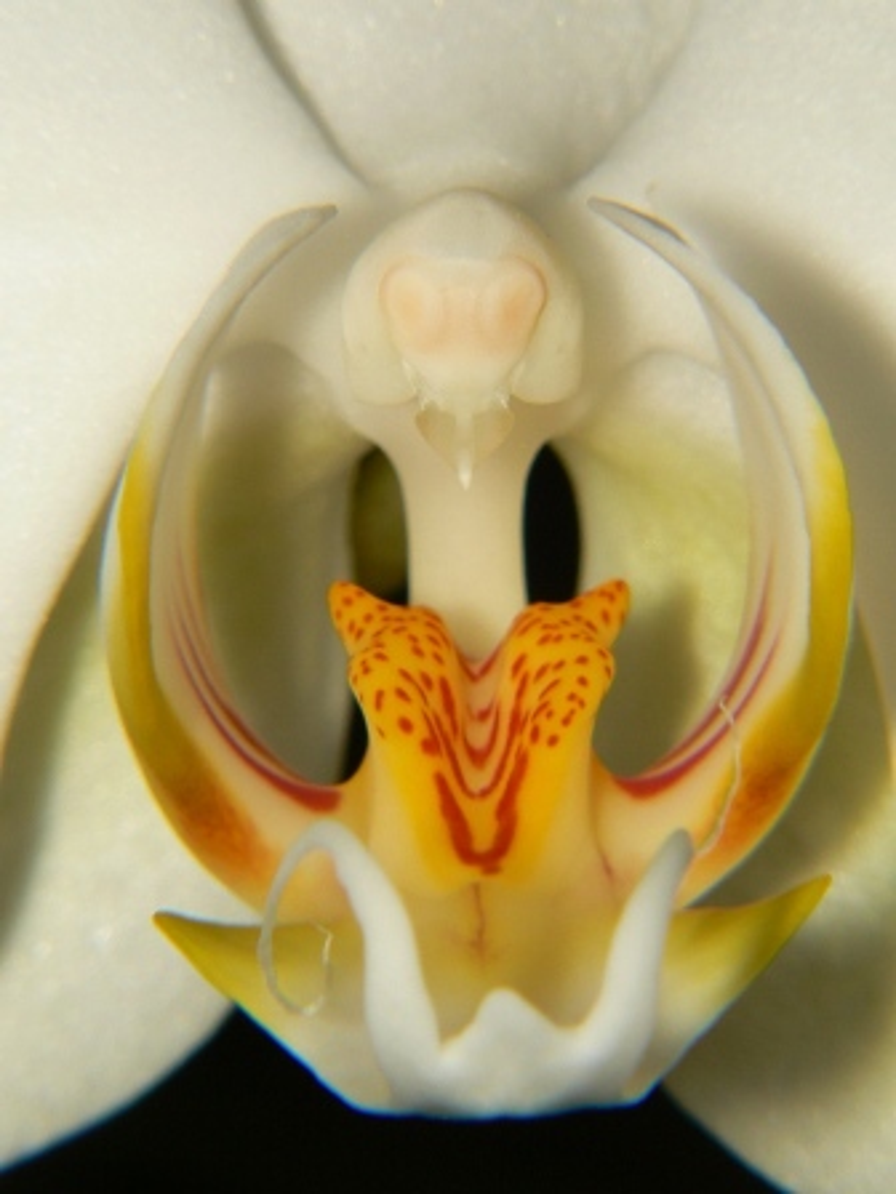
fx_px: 8973
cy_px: 597
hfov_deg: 5.7
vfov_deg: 7.6
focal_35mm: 260
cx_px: 448
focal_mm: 43.3
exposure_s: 1/30
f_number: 8
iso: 80
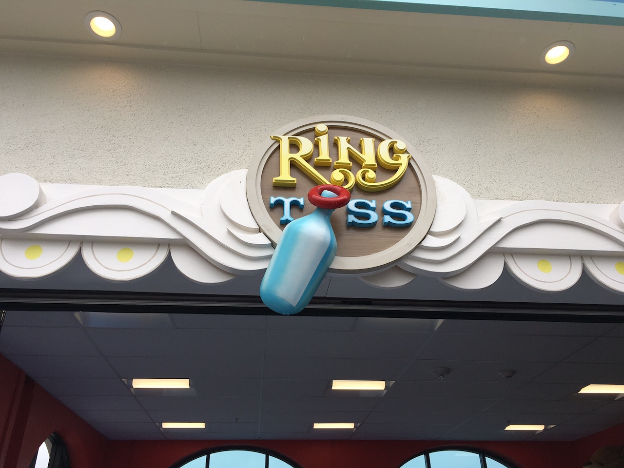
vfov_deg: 48.2
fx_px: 523
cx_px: 312
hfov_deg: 61.7
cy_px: 234
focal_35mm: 29
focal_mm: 4.15
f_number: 2.2
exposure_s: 1/1083
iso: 25
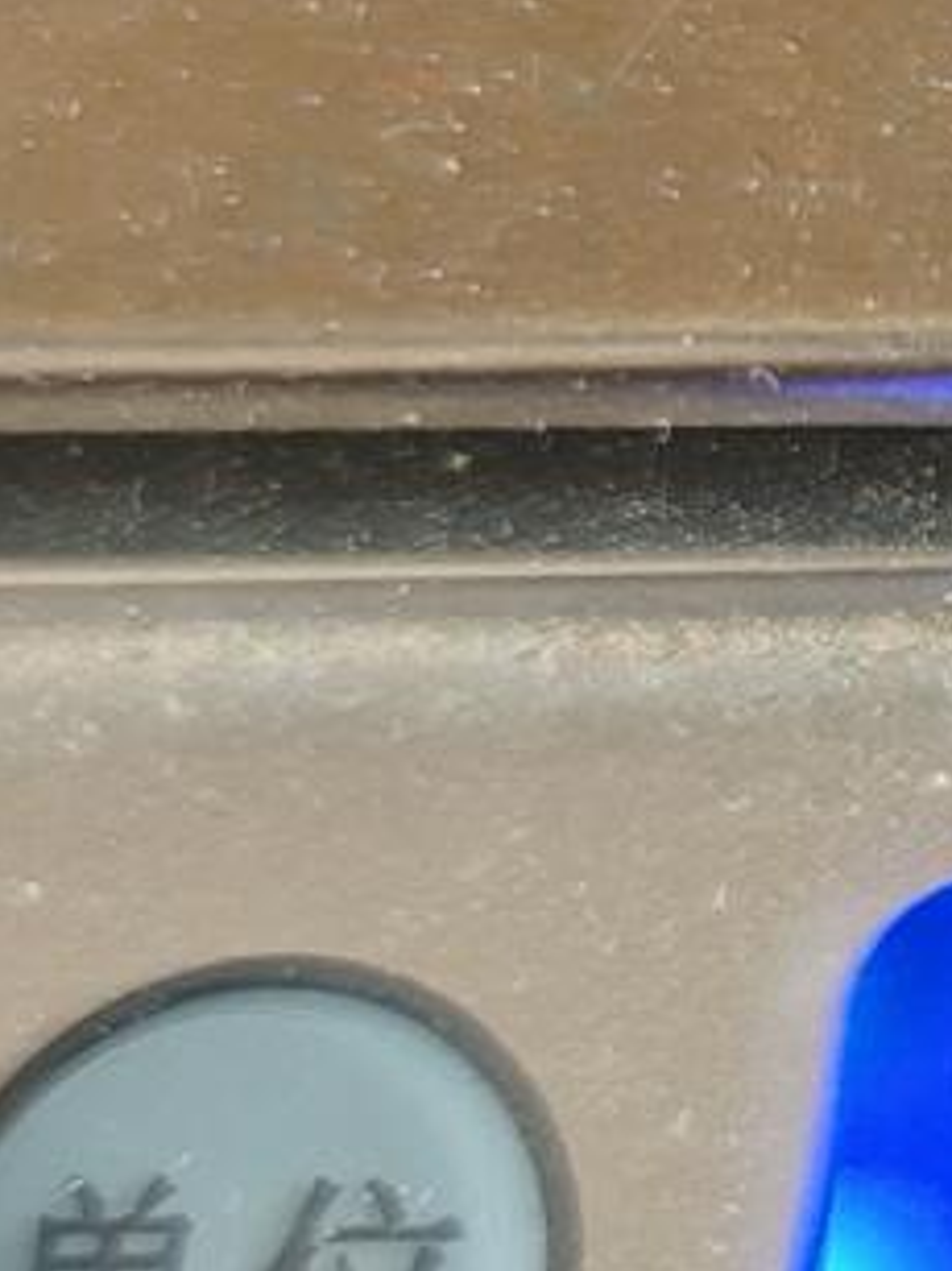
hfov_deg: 9.6
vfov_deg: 14.6
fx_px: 4954
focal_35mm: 135
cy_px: 501
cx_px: 2380
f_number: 1.6
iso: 320
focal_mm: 6.06
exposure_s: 1/100
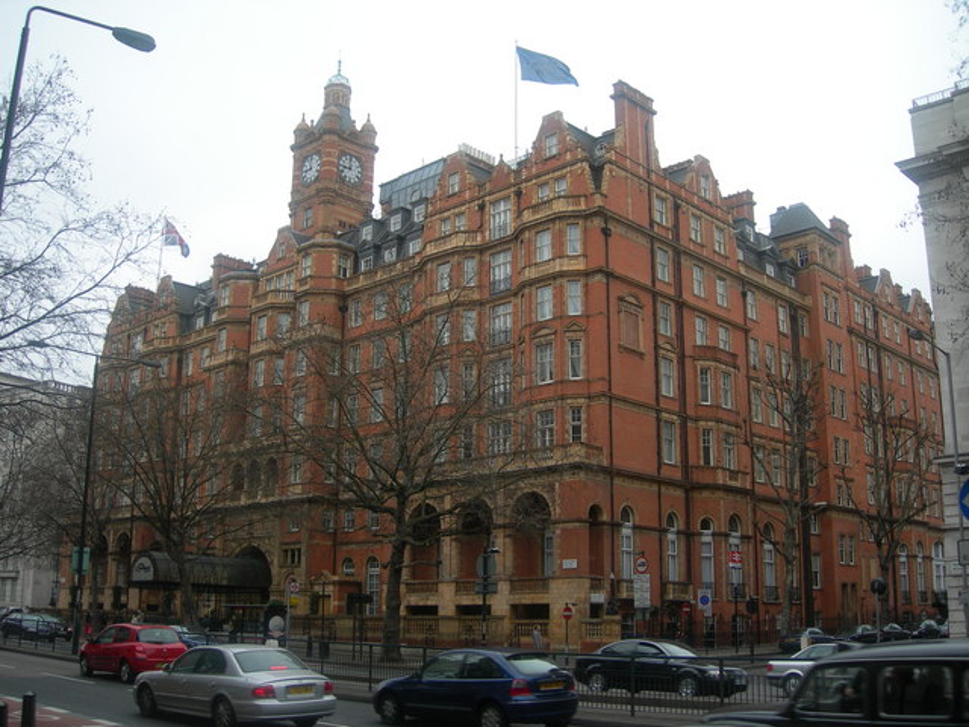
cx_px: 484
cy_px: 364
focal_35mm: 38
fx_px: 1064
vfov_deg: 37.7
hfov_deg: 49.0
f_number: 2.8
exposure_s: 1/128
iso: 50
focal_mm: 7.8
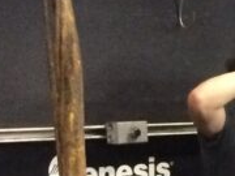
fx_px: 1310
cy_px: 218
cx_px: 747
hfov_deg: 8.3
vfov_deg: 7.6
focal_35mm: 193
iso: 250
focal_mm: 4.15
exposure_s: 1/30
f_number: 2.2
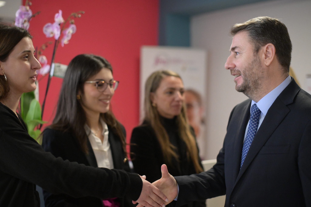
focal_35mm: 50
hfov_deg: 39.6
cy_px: 104
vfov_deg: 27.0
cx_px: 156
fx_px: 432
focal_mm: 50
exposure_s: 1/1000
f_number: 2.2
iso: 5000
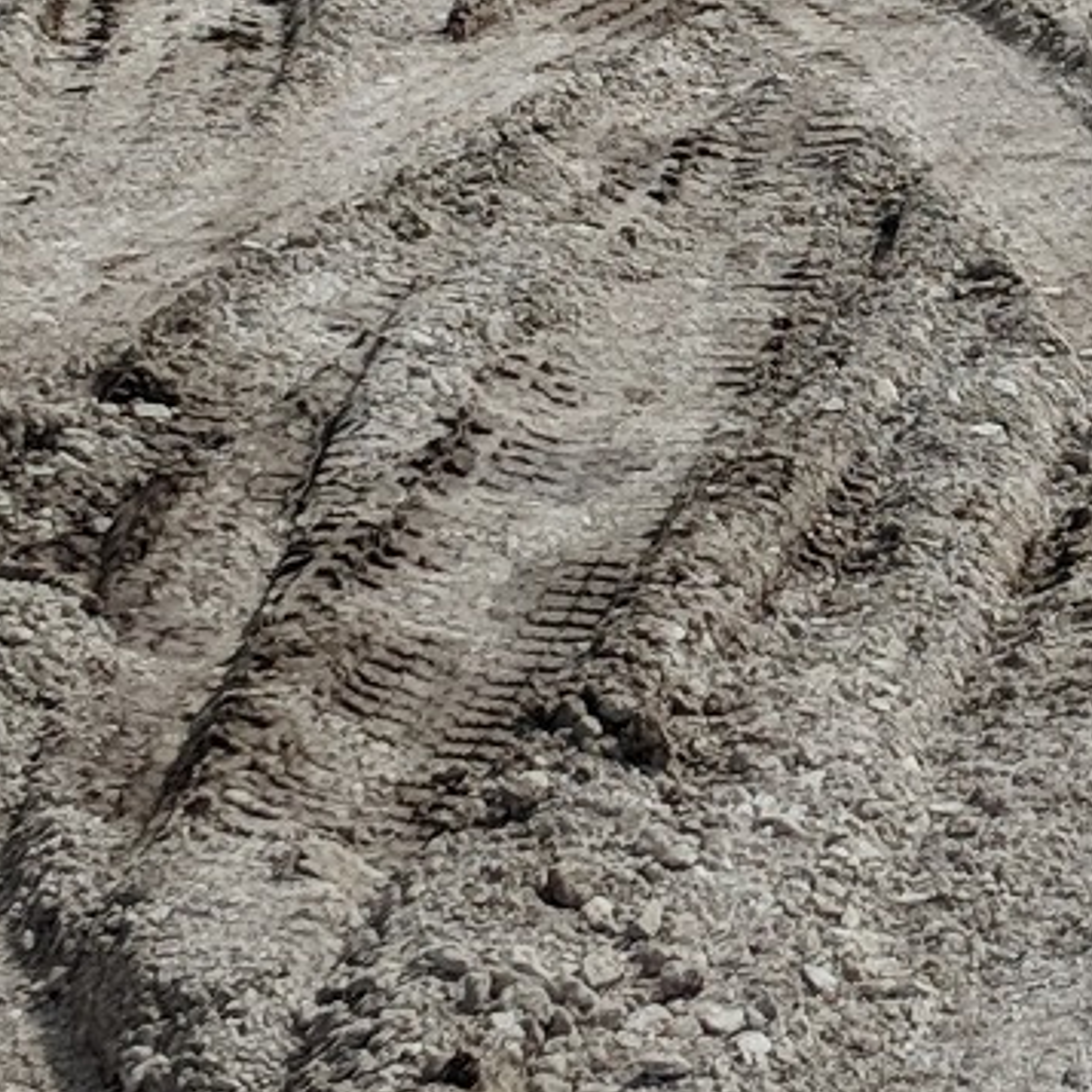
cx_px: 1398
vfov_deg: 10.1
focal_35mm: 171
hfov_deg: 10.0
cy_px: -73
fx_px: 6103
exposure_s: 1/4673
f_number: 1.8
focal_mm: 4.44
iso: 52
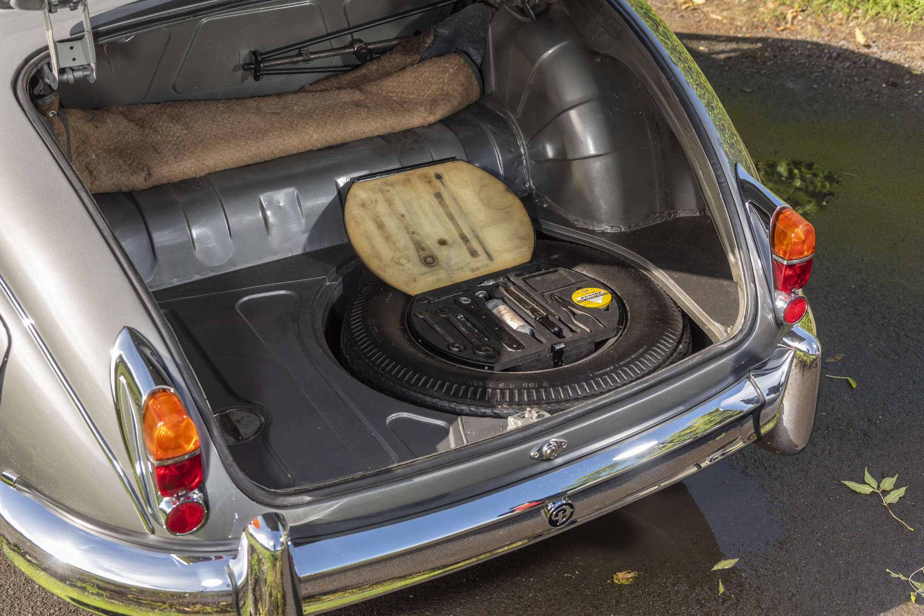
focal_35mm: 48
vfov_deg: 28.1
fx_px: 1232
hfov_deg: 41.1
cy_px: 308
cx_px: 462
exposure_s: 1/160
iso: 200
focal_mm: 48
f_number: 5
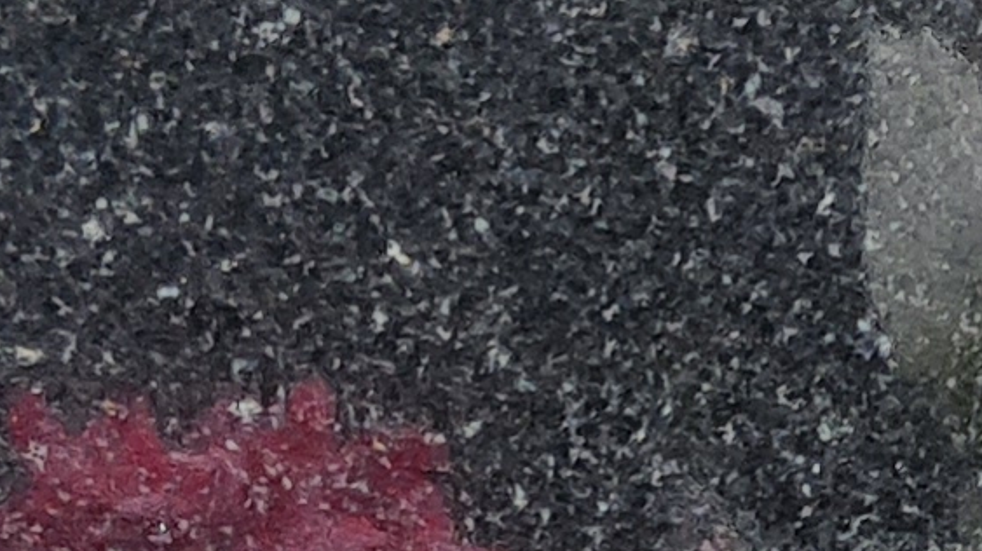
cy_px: 2598
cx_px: 3113
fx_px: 5283
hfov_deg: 8.5
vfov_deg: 5.0
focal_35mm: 203
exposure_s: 1/364
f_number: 1.8
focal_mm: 5.4
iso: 50
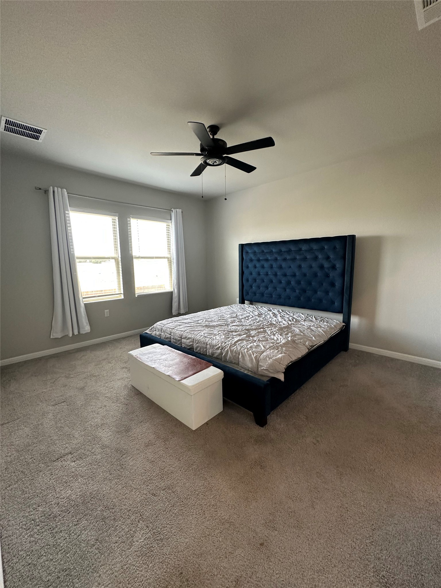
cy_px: 294
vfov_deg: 102.1
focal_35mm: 14
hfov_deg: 85.7
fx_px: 238
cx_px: 220
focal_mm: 2.22
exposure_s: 1/120
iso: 250
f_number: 2.2
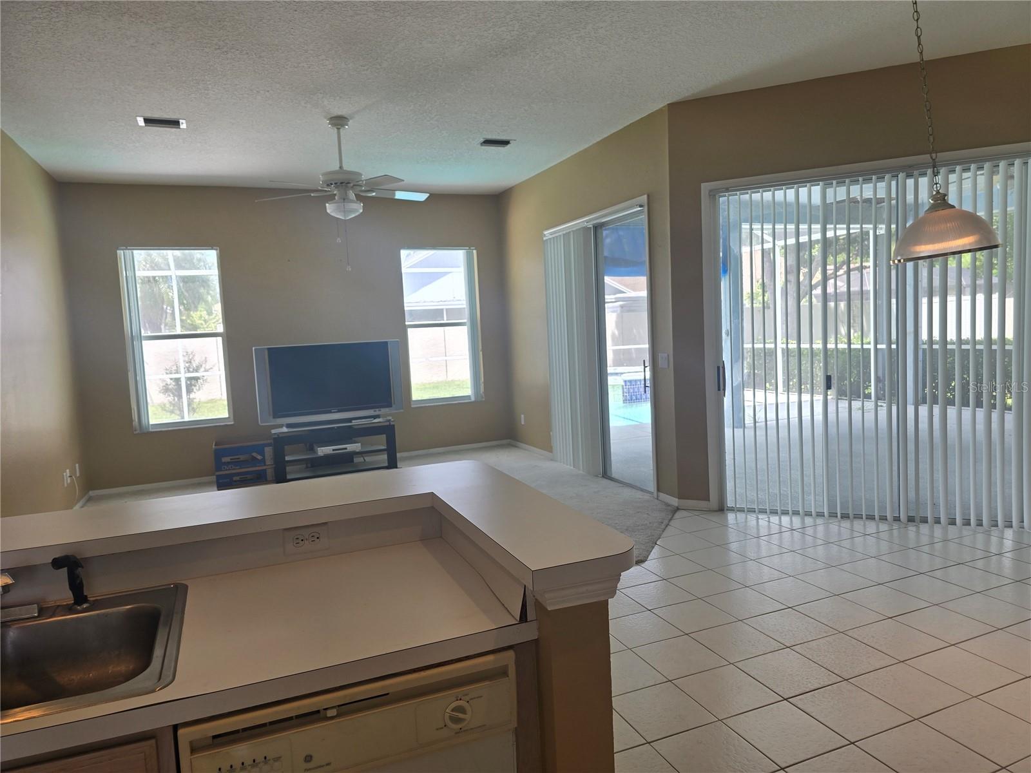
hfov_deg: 73.9
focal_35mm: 23
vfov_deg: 58.9
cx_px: 516
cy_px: 386
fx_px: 685
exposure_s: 1/120
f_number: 1.7
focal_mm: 6.3
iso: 32
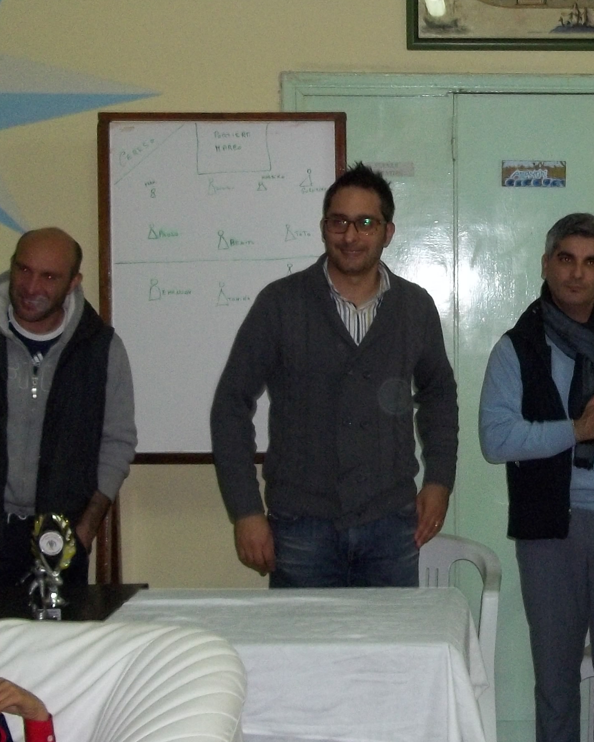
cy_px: 437
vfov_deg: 25.3
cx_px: 534
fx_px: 1648
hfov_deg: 20.0
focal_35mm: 75
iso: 160
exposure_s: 1/30
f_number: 2.9
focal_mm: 5.7
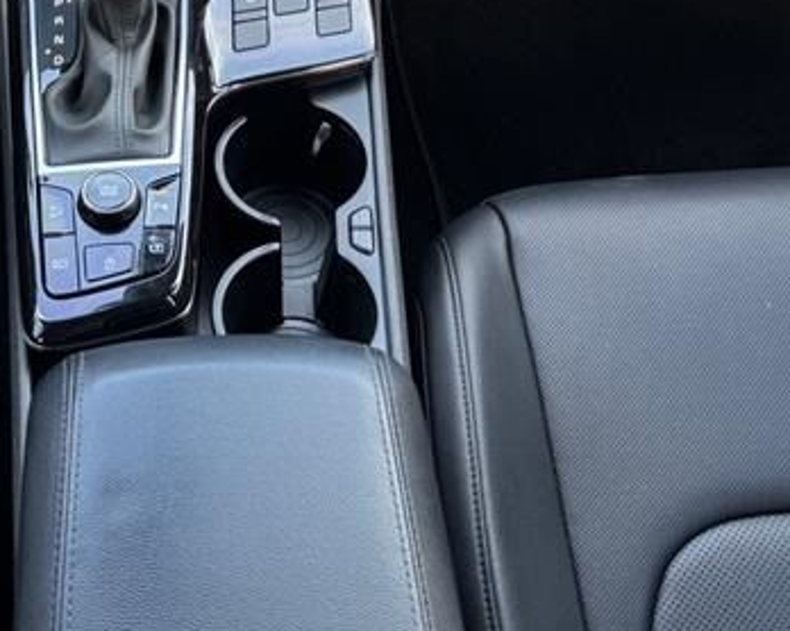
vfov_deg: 21.1
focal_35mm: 69
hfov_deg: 27.2
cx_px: 211
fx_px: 1612
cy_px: -52
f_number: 1.78
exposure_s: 1/121
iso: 200
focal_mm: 6.76
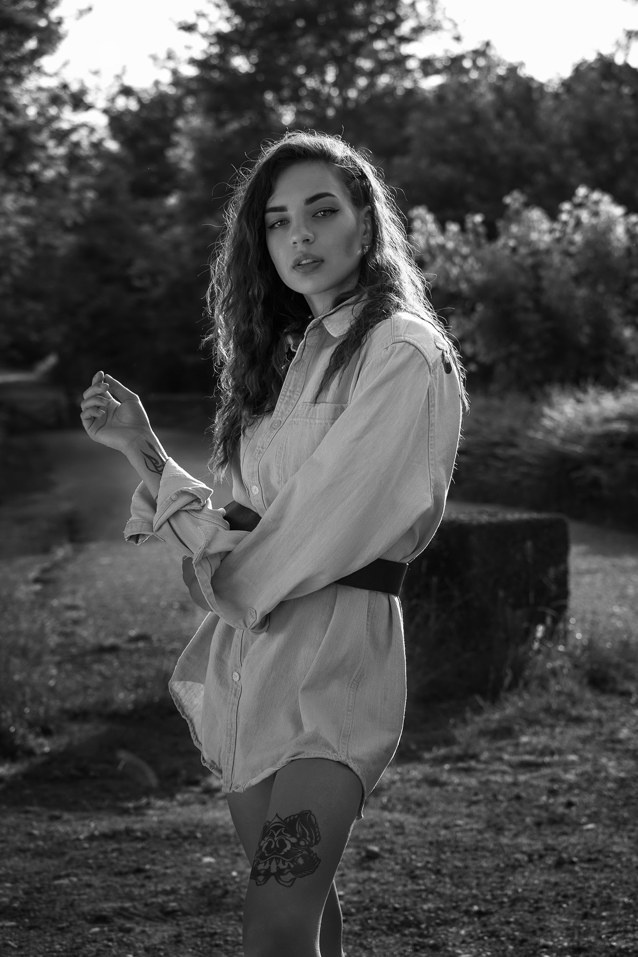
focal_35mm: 75
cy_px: 478
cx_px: 319
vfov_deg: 27.0
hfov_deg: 18.2
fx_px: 1994
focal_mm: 50
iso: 200
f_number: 4
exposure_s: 1/500
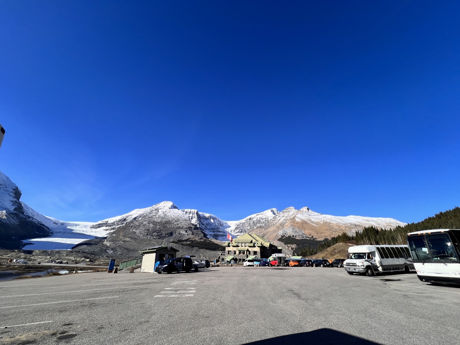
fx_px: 173
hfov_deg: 106.2
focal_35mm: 13
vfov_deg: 89.9
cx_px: 230
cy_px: 172
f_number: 1.8
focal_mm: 1.57
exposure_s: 1/1783
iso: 32
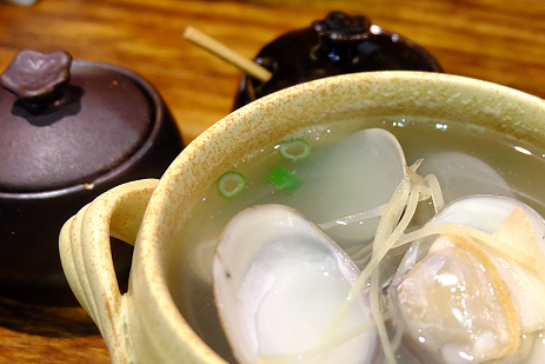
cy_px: 233
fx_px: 863
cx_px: 358
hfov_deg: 34.8
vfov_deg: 23.7
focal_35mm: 57
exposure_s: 1/12
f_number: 4
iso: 1600
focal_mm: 22.2
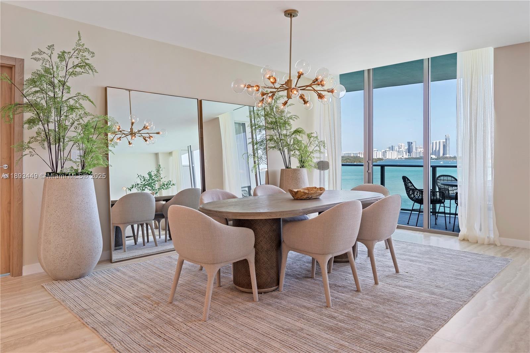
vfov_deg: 53.1
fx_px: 353
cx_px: 265
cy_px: 176
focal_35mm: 24
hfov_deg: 73.8
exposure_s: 1/8
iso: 400
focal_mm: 24
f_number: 5
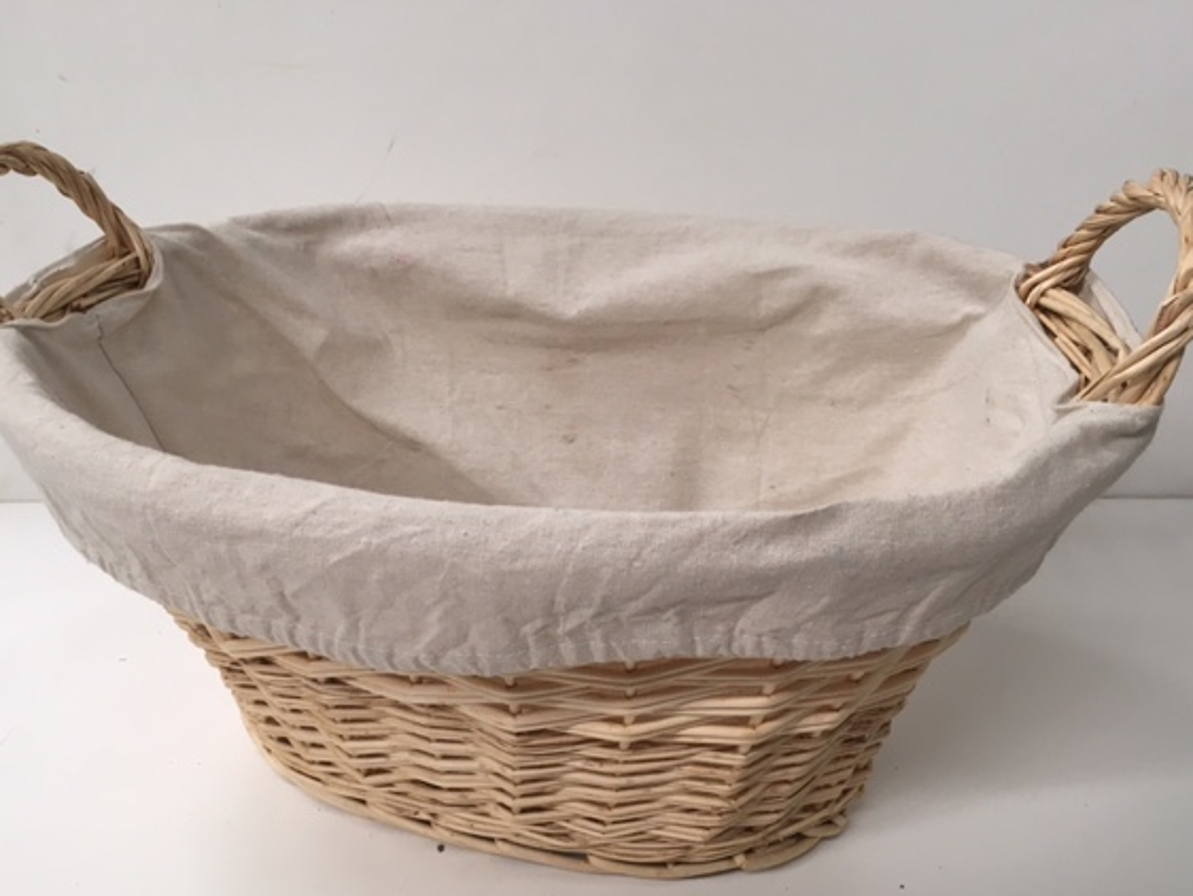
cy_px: 501
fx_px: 1138
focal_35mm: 33
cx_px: 575
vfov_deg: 42.9
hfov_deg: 55.3
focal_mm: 4.15
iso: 40
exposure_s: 1/33
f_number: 2.2
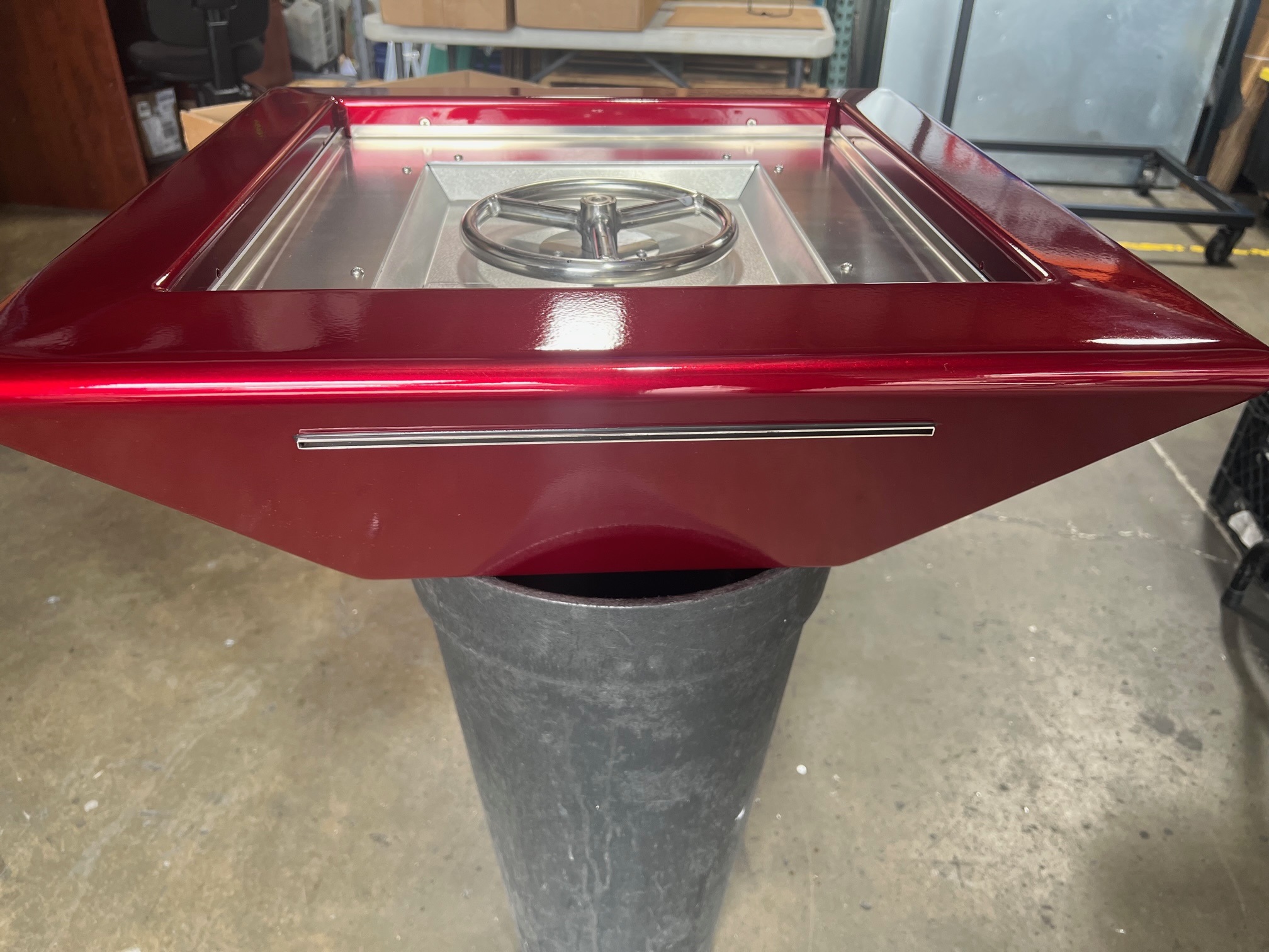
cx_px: 634
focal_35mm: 26
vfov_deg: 53.1
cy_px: 476
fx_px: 953
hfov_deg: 67.3
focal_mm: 5.7
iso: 125
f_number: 1.5
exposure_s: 1/120
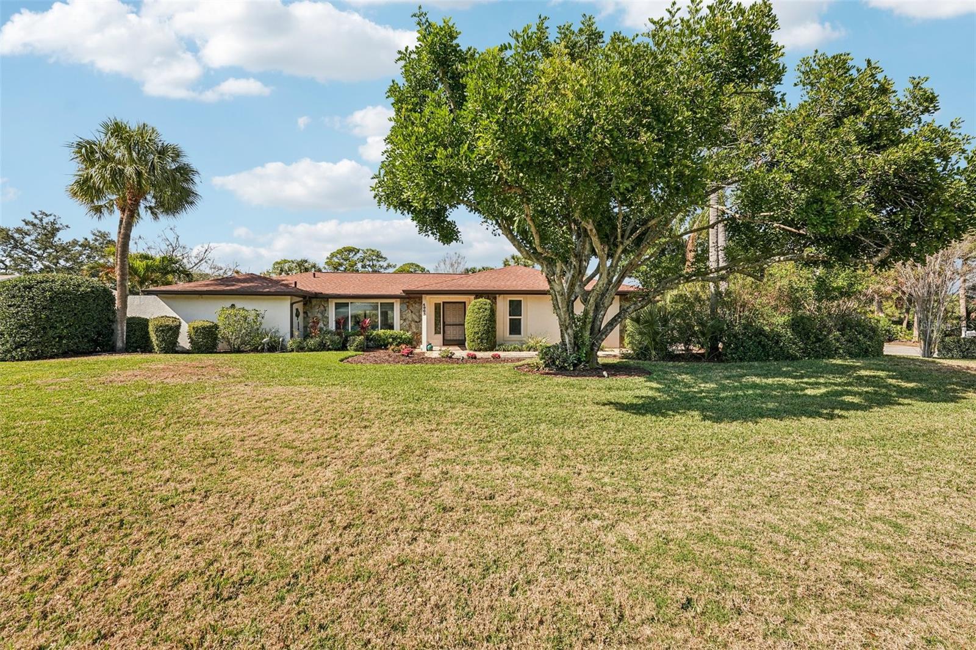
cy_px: 325
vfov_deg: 73.7
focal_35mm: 16
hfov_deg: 96.7
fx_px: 434
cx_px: 488
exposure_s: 1/800
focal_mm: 16
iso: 400
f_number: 8
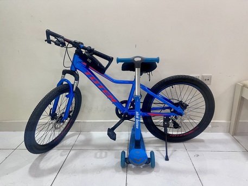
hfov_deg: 67.3
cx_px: 124
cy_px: 93
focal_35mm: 26
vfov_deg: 53.1
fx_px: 186
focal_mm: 5.7
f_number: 1.5
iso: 125
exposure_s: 1/90
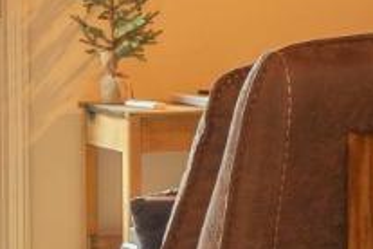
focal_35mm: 174
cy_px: -40
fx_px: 1803
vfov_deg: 7.8
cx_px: -11
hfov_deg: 11.7
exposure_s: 2
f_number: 8
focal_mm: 16
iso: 100
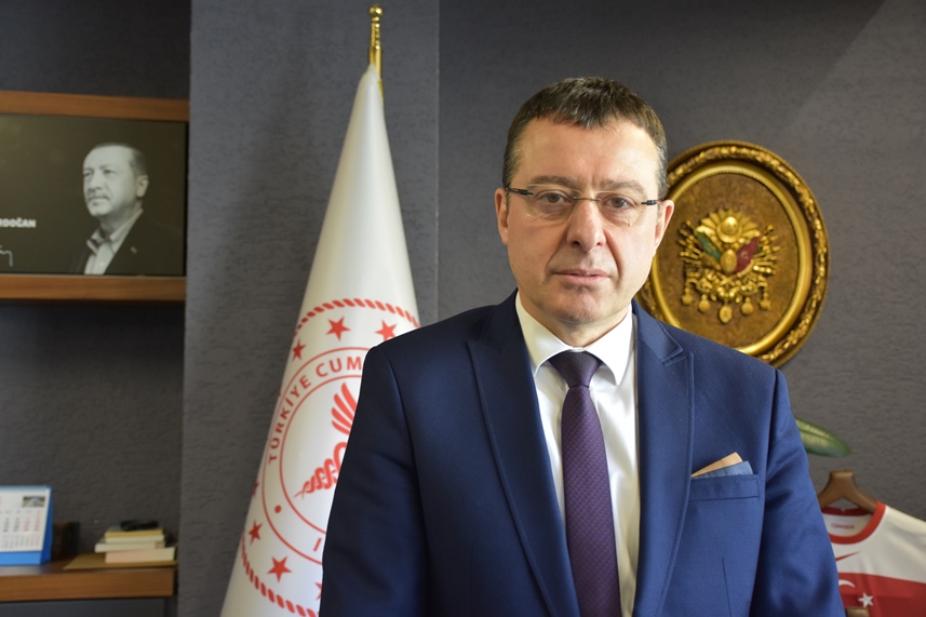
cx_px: 463
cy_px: 308
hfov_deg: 38.9
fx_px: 1311
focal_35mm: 51
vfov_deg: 26.5
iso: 800
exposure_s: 1/60
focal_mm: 34
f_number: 4.2
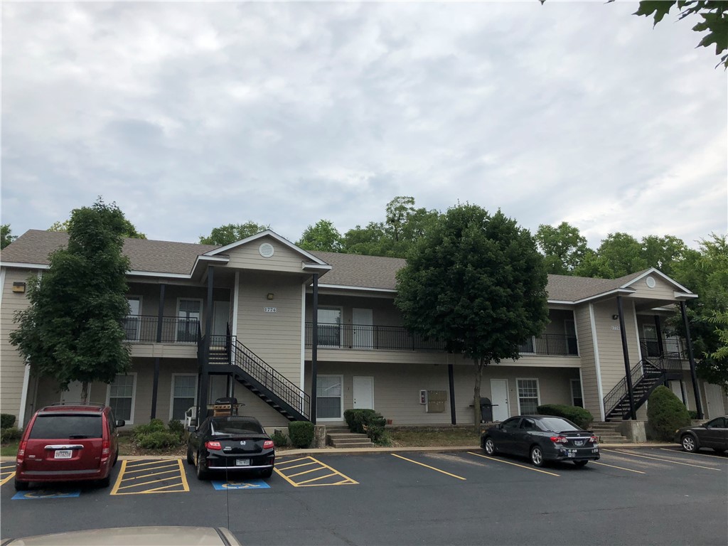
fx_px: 589
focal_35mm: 28
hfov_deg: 63.4
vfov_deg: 49.7
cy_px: 273
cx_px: 364
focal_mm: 4
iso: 20
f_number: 1.8
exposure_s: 1/2114
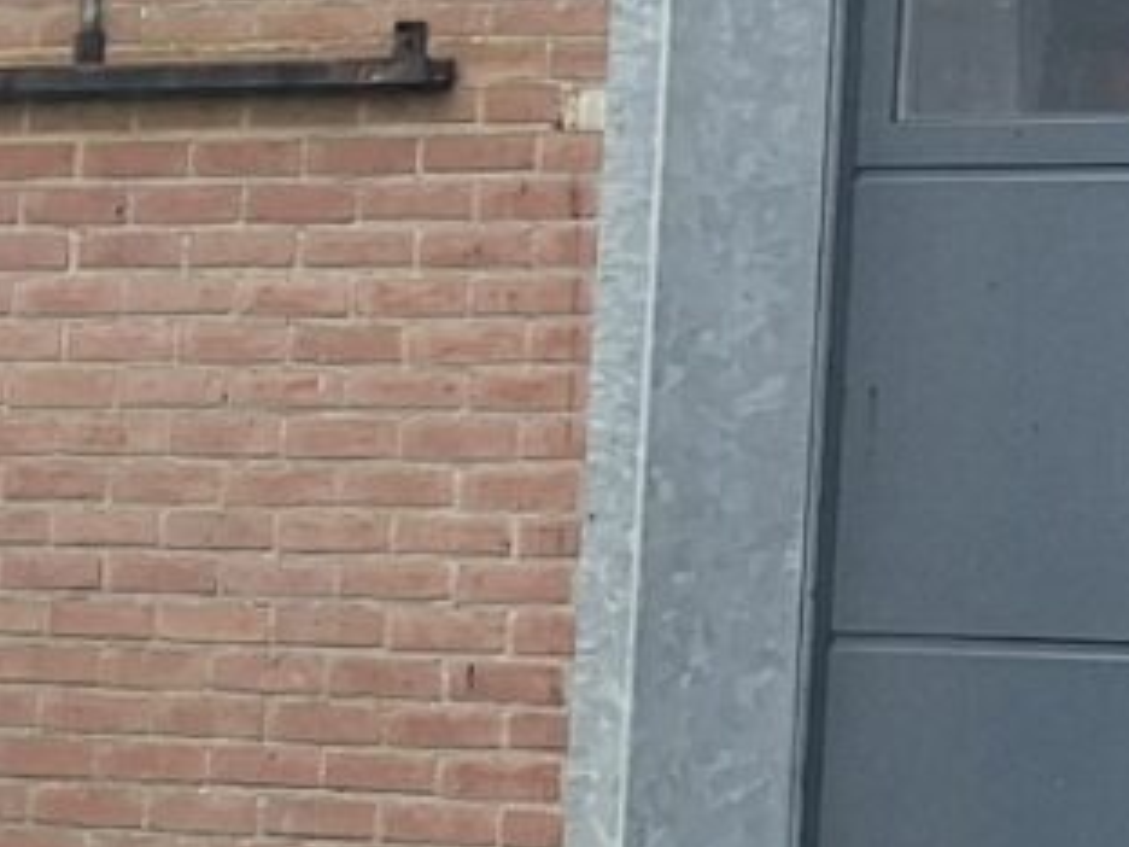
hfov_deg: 10.9
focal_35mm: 151
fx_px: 4925
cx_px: 2804
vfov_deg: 9.7
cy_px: -210
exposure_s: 1/135
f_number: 1.8
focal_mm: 5.54
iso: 40
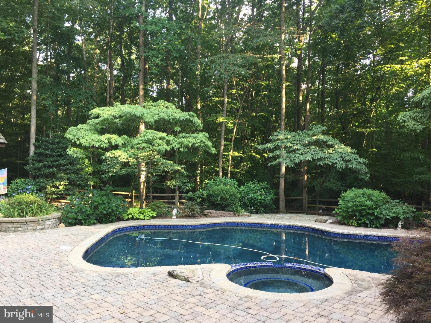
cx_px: 216
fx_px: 361
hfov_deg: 61.7
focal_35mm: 29
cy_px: 162
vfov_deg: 48.2
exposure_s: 1/60
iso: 40
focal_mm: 4.15
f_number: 2.2
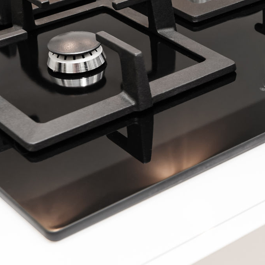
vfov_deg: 17.2
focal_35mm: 101
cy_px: 90
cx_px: 249
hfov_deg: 16.9
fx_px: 875
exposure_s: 1/60
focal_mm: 32
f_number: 5
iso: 200
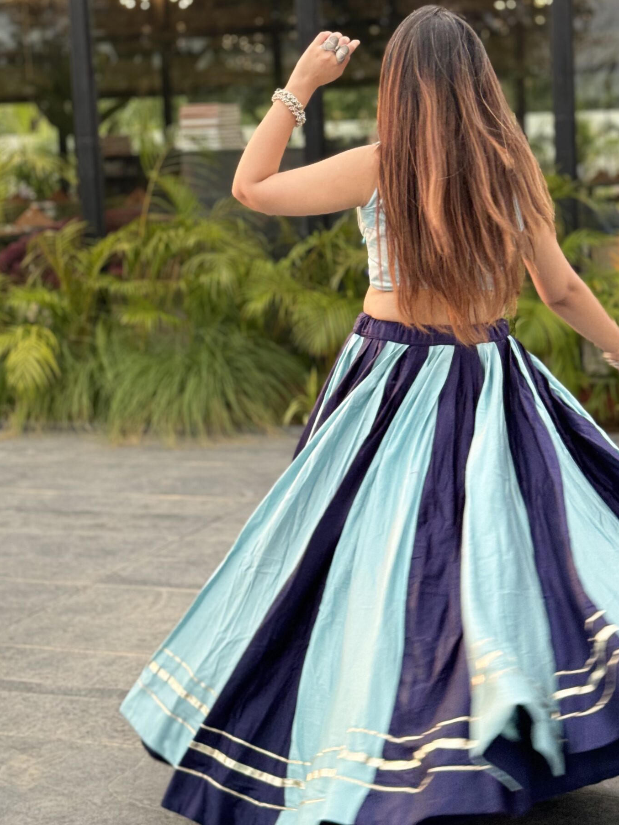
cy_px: 284
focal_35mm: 68
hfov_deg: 21.5
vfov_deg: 28.4
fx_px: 1621
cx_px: 408
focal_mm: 6.76
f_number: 1.78
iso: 100
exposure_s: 1/60
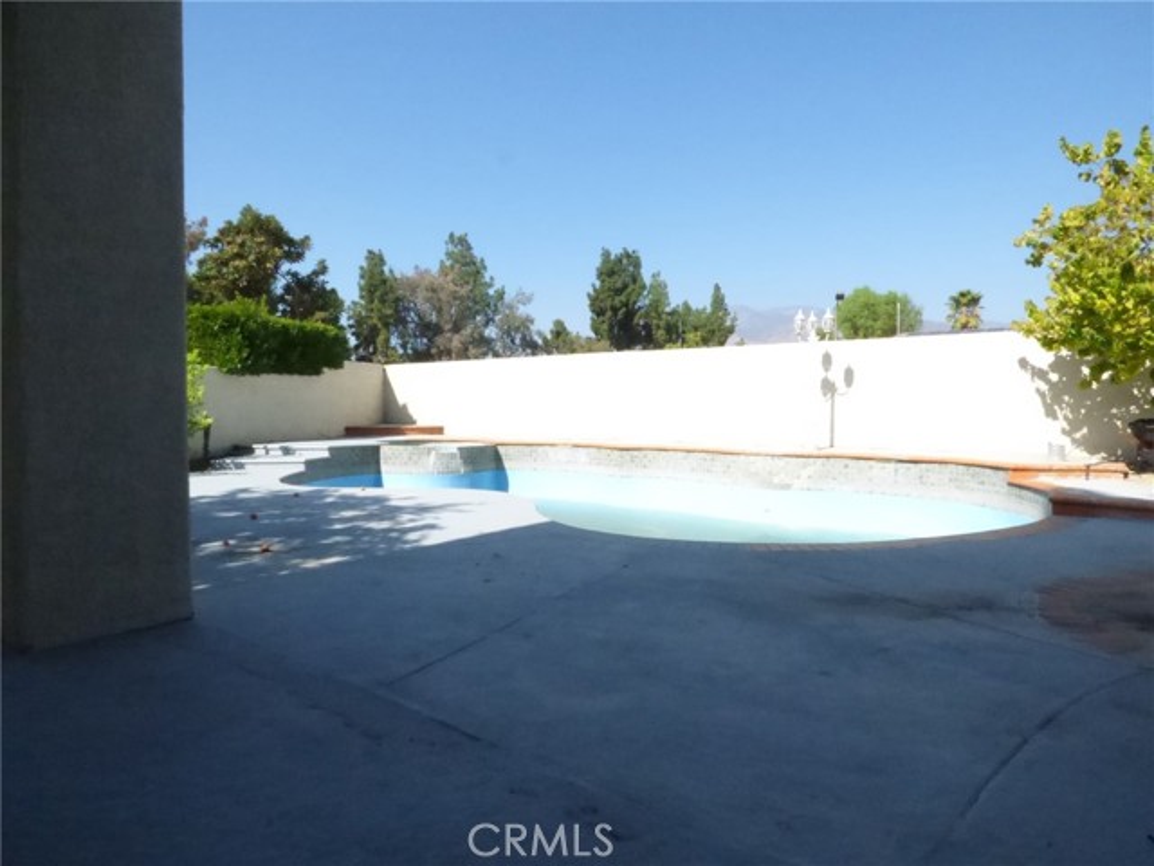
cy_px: 433
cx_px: 577
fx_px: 667
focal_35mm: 20
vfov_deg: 66.0
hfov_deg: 81.7
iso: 1600
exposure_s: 1/2000
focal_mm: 3.58
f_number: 8
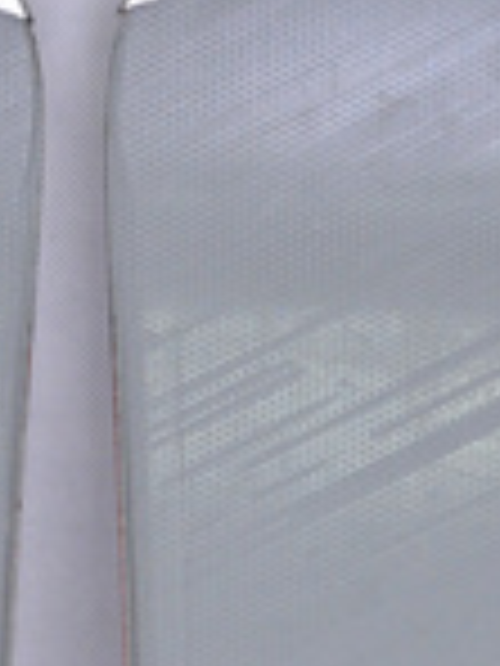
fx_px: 8849
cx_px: 65
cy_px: 814
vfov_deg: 4.3
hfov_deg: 3.2
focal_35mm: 459
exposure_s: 1/125
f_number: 8
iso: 3200
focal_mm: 105
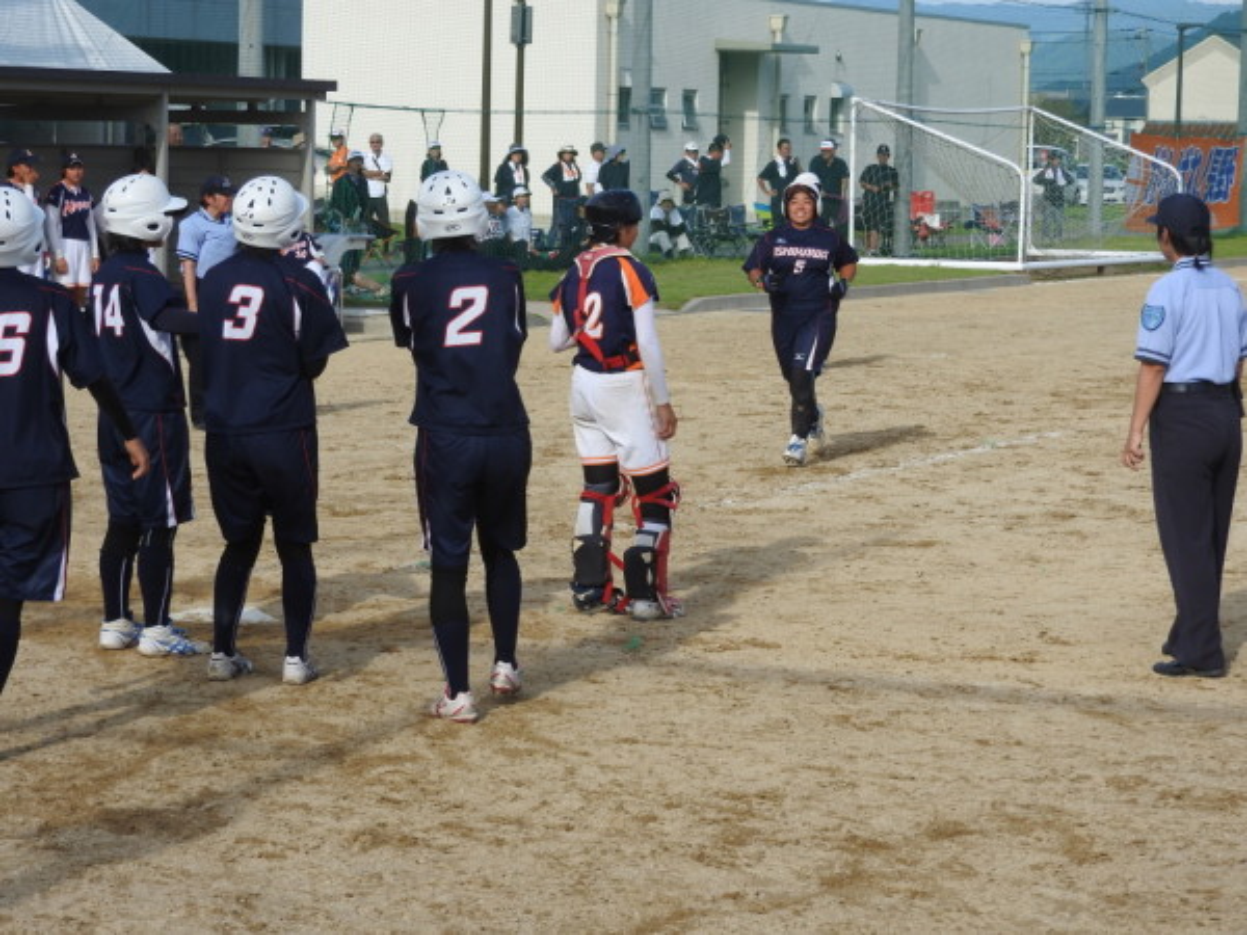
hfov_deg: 18.7
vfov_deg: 14.1
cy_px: 468
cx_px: 624
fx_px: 3782
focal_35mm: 105
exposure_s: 1/400
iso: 100
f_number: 4.8
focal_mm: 18.8
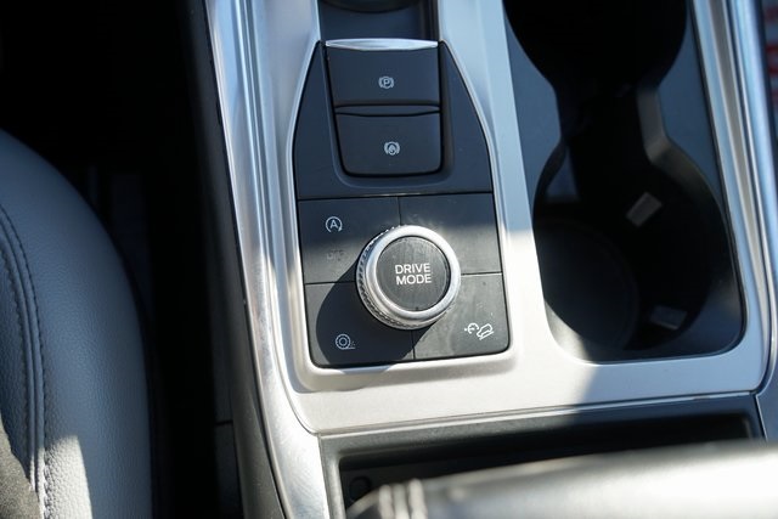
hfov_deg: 47.4
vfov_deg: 32.6
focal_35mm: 41
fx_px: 886
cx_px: 389
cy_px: 260
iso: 100
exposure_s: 1/80
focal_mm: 41
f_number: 5
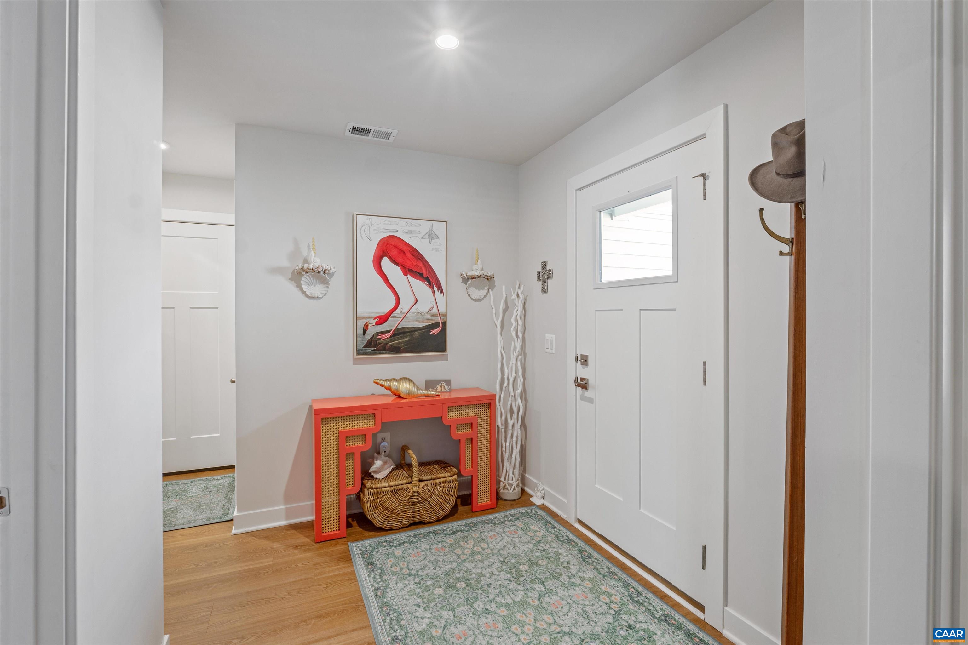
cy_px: 322
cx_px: 484
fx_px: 444
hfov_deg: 95.0
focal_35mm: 16
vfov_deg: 72.1
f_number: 10
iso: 200
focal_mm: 11
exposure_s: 1.3
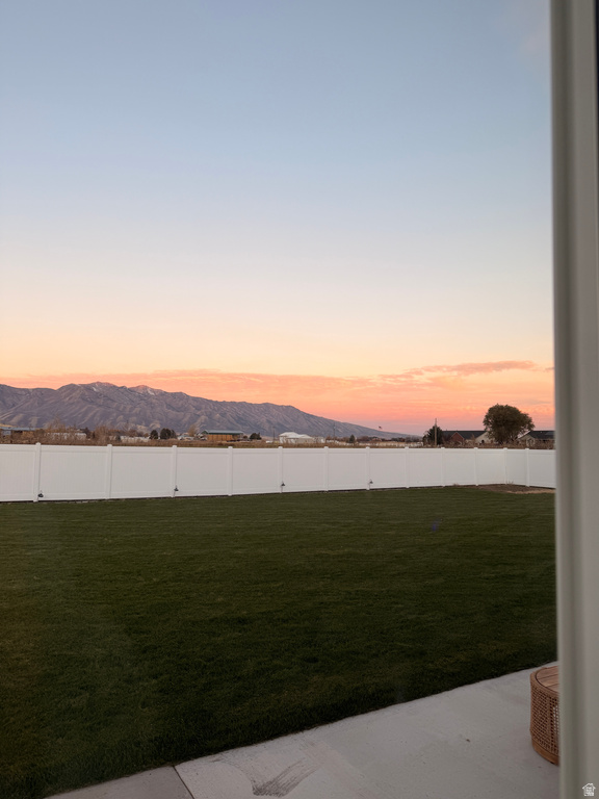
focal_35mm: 24
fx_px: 554
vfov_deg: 71.6
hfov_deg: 56.8
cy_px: 400
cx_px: 300
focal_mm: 6.76
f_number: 1.78
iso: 64
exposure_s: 1/164
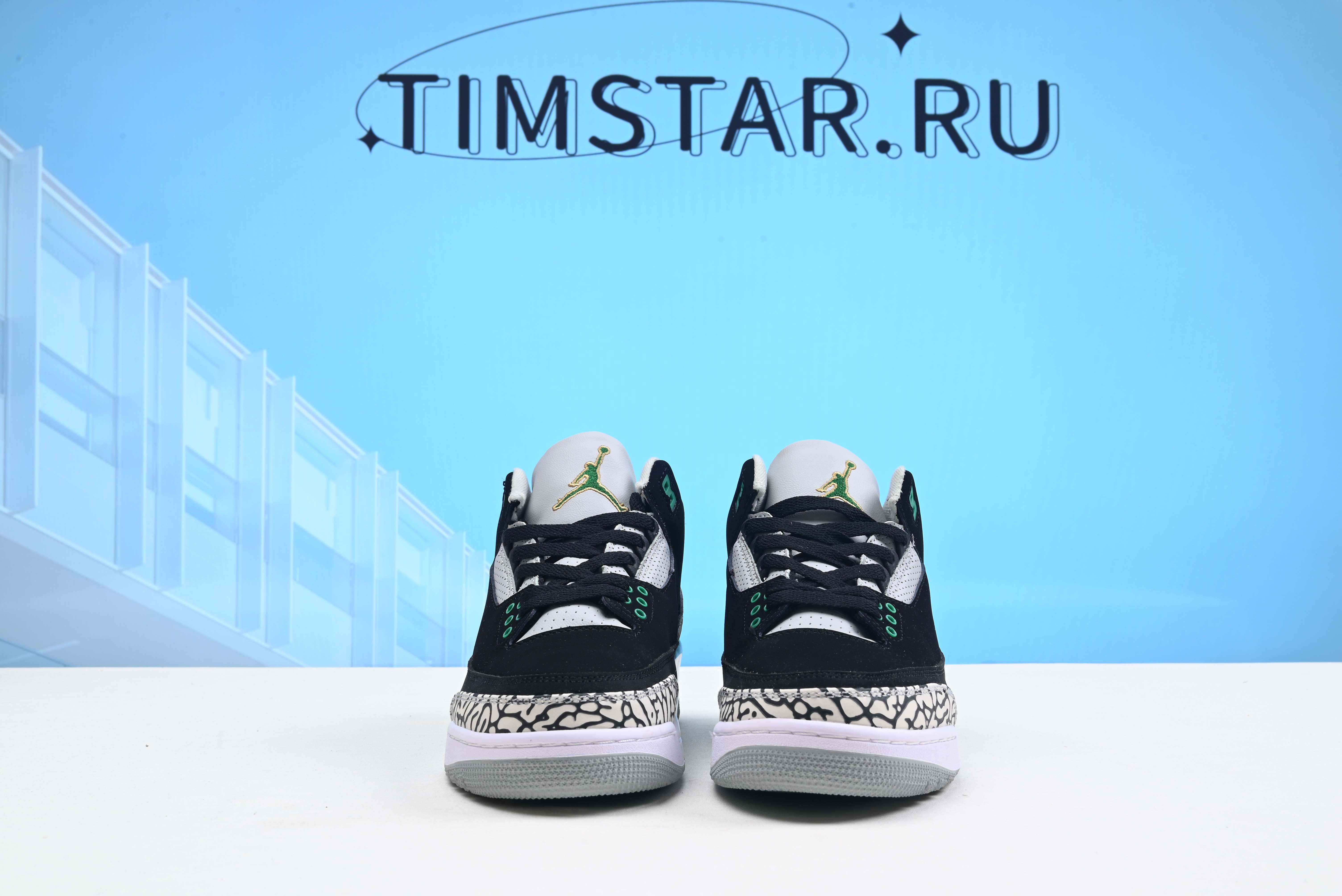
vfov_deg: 33.4
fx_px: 1492
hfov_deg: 48.4
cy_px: 448
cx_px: 671
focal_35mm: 40
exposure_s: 1/2
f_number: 16
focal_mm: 40
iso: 100
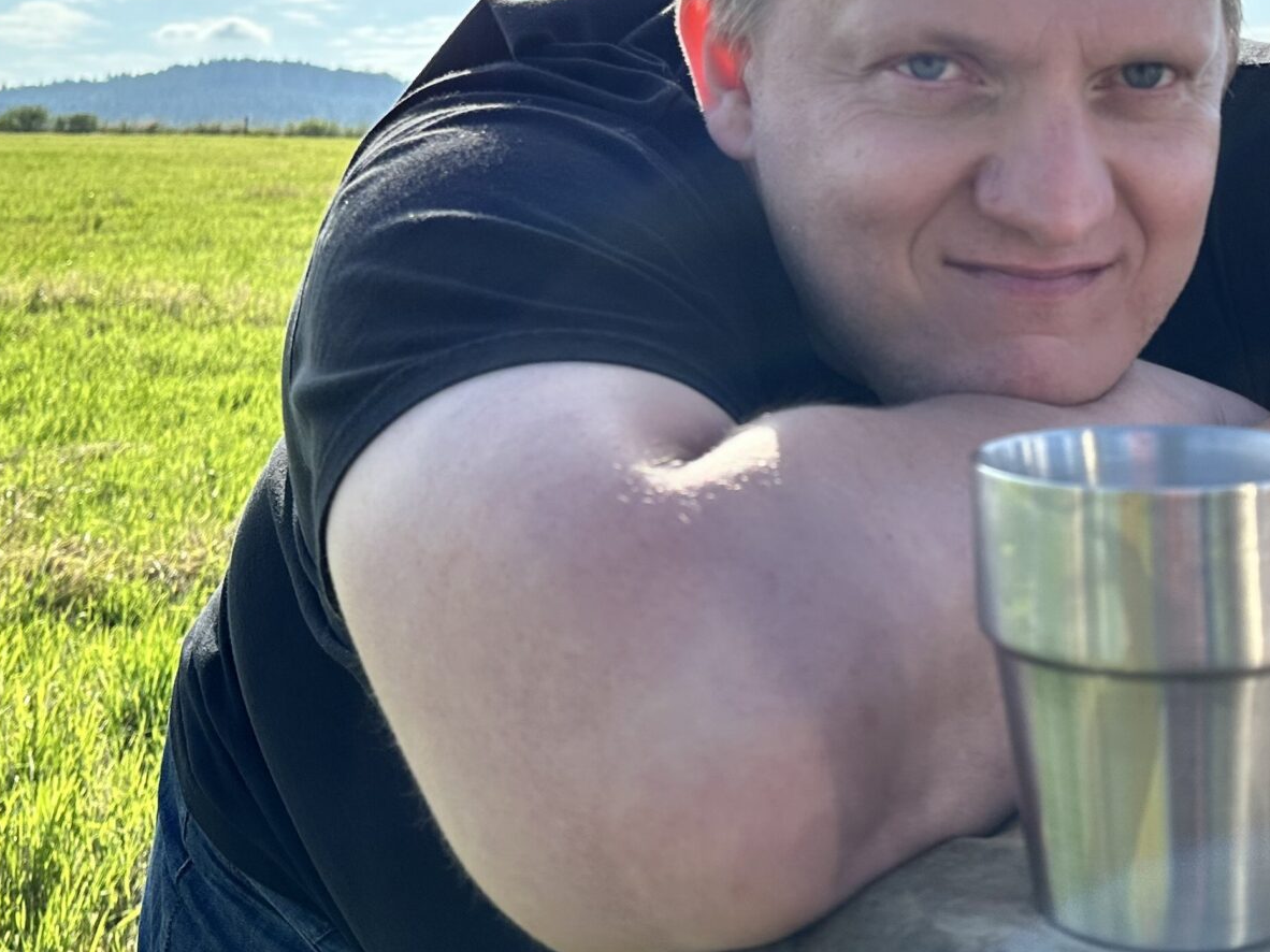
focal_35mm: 52
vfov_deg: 27.4
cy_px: 162
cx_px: 865
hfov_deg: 36.4
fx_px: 1907
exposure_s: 1/4184
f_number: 1.78
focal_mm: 6.86
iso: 80
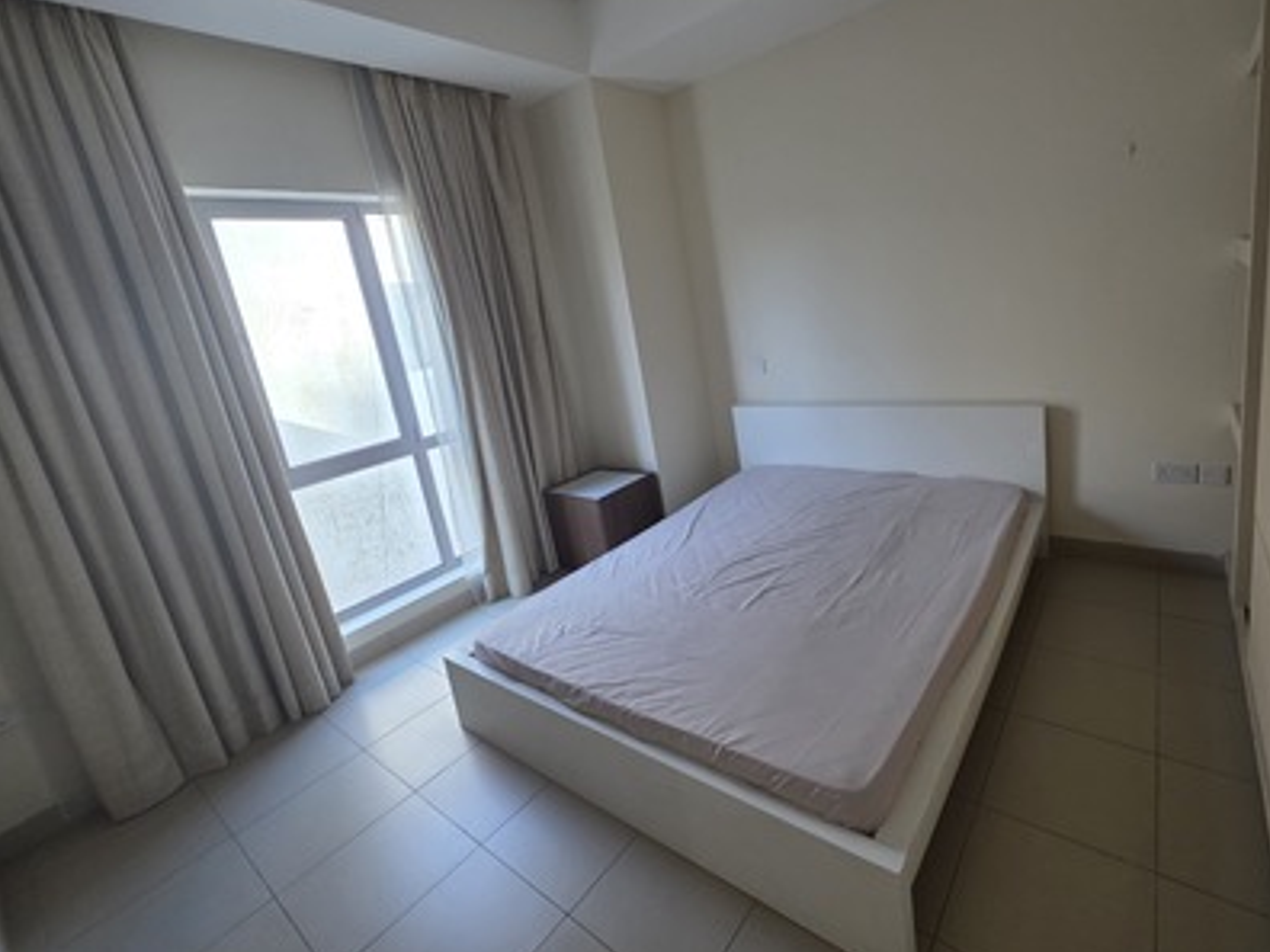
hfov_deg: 97.5
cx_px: 726
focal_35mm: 15
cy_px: 418
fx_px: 550
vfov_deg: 81.4
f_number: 1.9
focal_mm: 2.2
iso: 250
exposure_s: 1/50
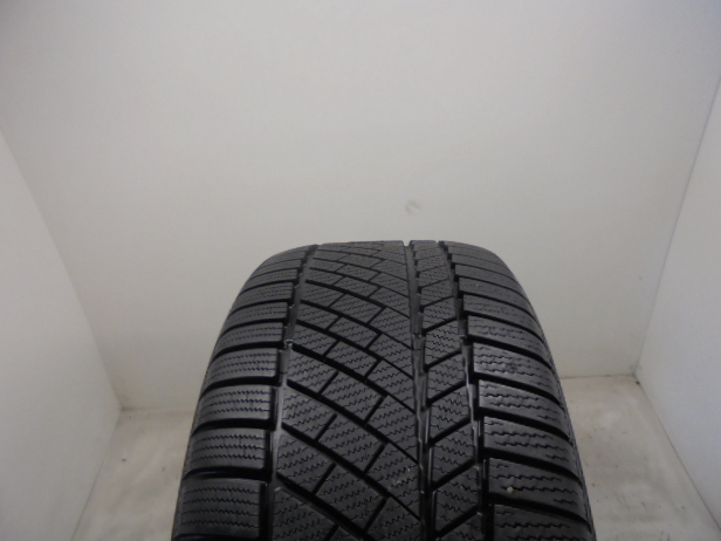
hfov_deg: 65.3
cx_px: 369
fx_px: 562
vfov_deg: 51.4
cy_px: 266
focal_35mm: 27
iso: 100
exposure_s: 1/30
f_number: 3.5
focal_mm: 4.6
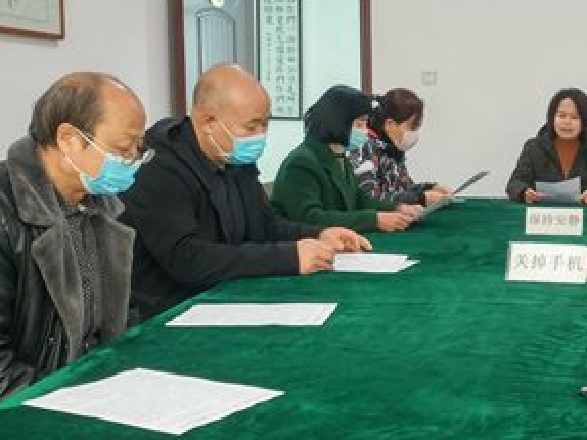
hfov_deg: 27.9
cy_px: 219
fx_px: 1136
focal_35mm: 67
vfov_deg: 21.9
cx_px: 528
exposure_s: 1/20
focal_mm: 4.5
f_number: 2
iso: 365
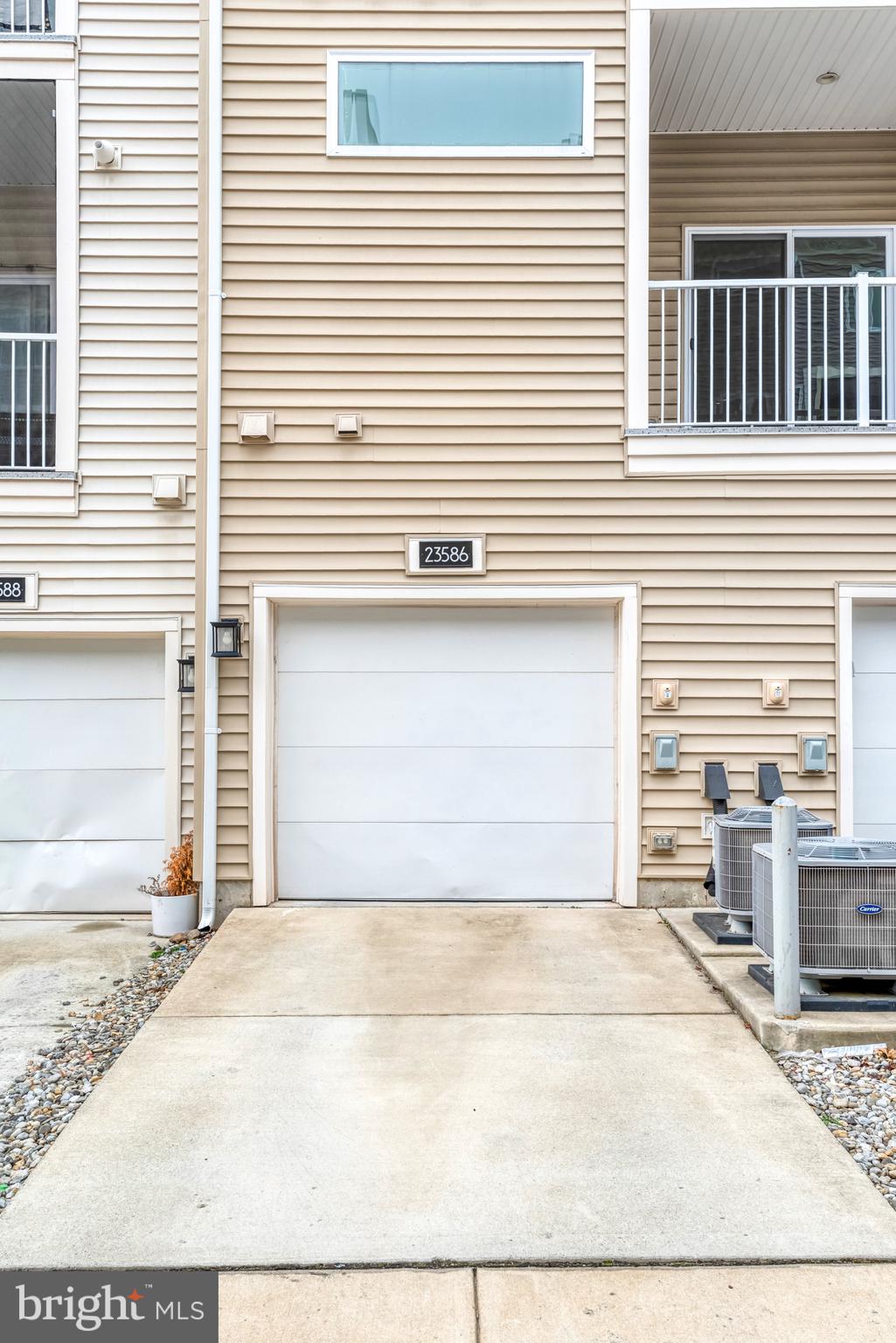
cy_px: 672
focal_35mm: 30
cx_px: 448
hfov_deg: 43.6
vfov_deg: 61.9
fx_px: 1119
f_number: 8
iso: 400
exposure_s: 1/100
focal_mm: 30
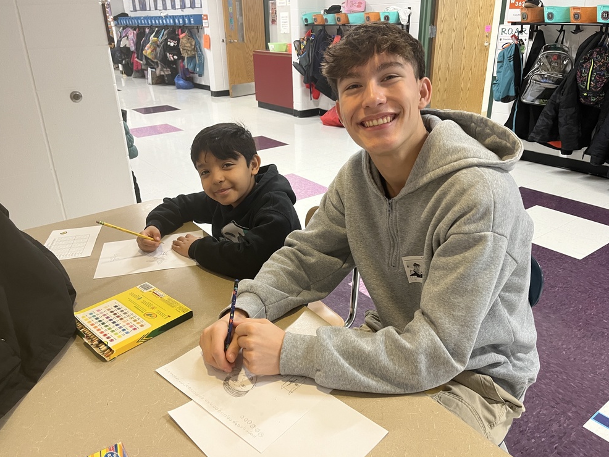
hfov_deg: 65.3
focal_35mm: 27
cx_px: 310
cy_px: 223
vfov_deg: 51.4
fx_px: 475
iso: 200
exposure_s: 1/60
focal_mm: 5.1
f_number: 1.6
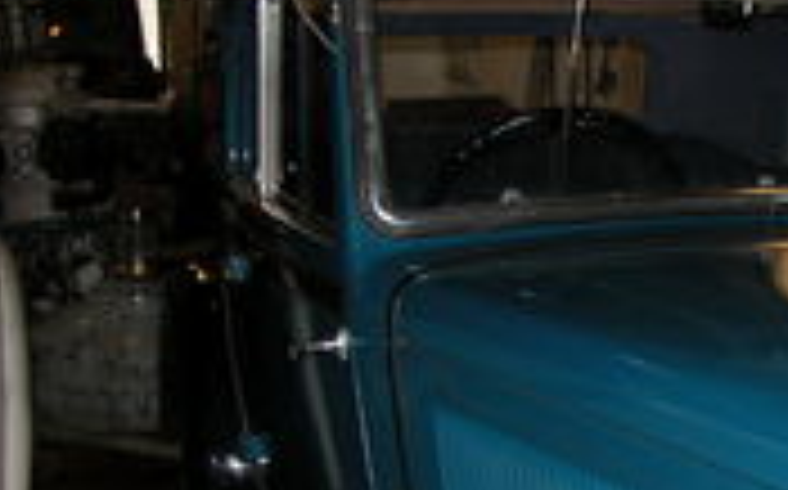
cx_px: 860
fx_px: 1824
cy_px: 459
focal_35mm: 85
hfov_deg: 23.0
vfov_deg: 15.1
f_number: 2.8
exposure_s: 1/60
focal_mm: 8.9
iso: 100
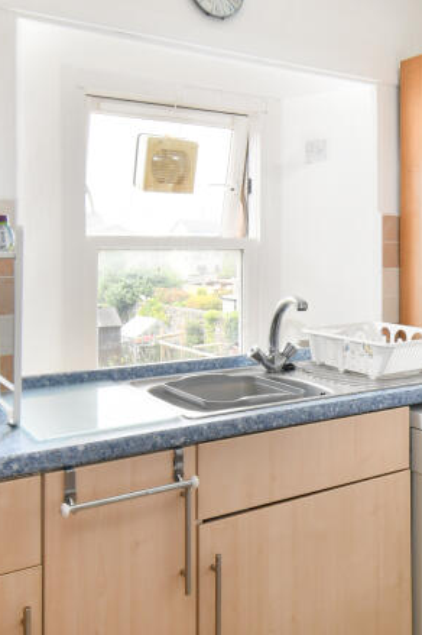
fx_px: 616
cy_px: 249
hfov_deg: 37.3
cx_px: 292
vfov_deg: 54.0
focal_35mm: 35
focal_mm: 10
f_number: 9
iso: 320
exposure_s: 1/6
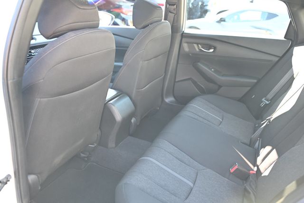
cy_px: 102
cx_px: 152
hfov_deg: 65.5
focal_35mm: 28
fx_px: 236
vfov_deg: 46.4
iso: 200
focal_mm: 28
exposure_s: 1/25
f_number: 3.2
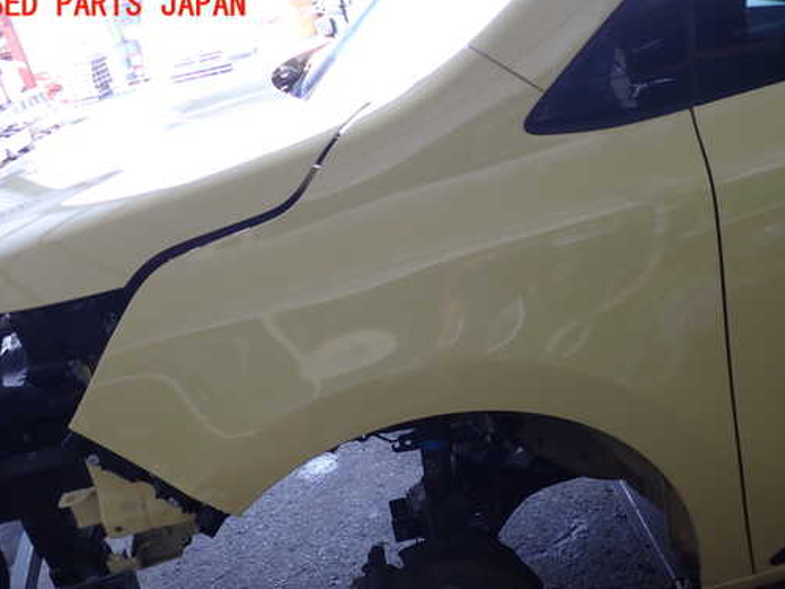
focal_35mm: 36
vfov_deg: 39.6
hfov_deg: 51.3
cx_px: 432
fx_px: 816
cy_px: 339
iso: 100
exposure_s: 1/60
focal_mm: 5.4
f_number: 2.3
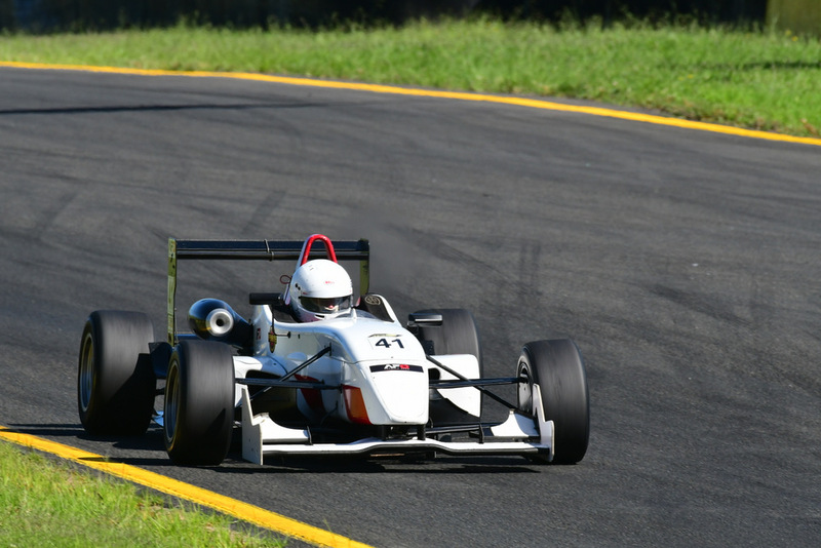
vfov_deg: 1.8
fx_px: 17109
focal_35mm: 750
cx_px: 410
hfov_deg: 2.7
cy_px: 274
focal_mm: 500
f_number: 11
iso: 500
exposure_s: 1/640
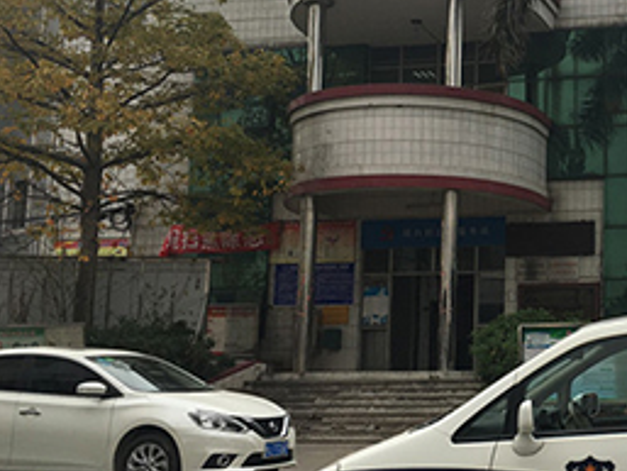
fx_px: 1124
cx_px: 615
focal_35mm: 62
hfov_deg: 29.3
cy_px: 209
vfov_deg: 23.7
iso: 25
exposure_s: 1/962
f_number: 2.2
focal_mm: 4.15
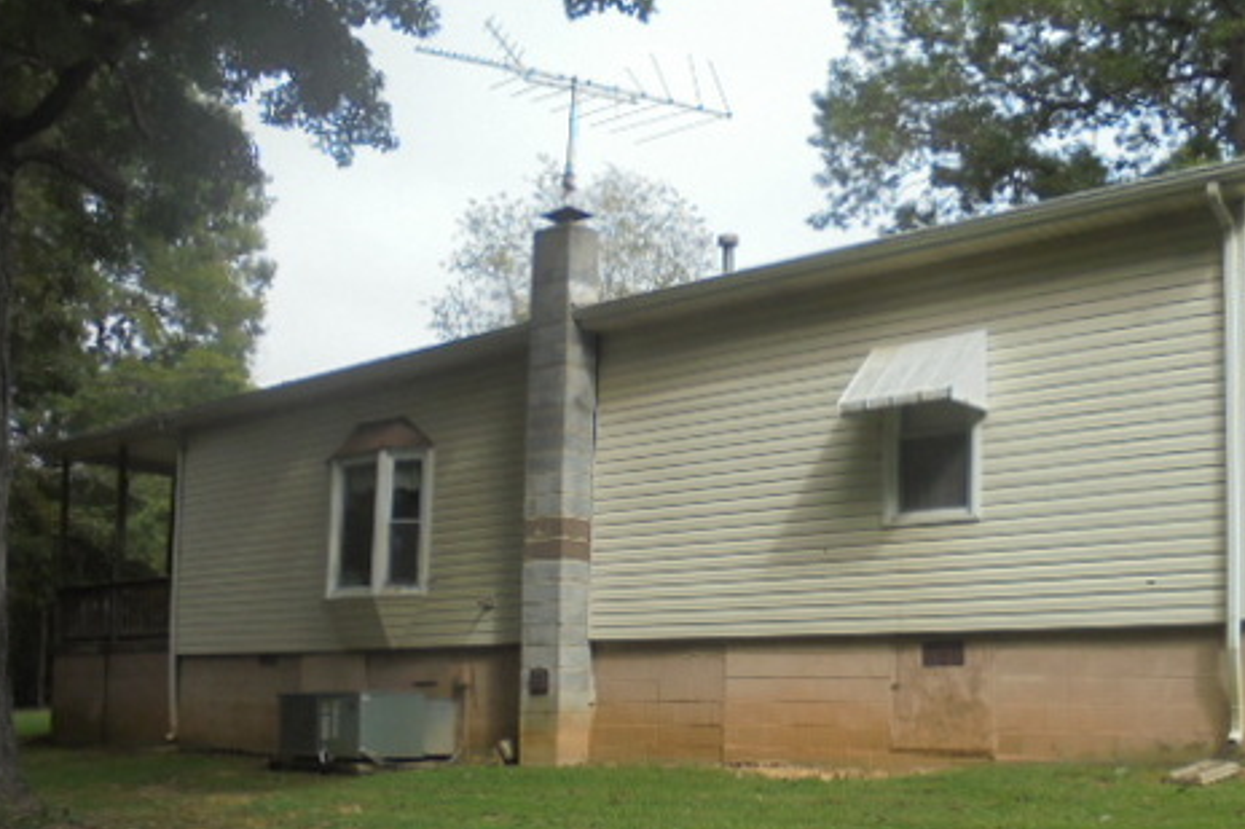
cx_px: 726
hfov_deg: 47.2
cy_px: 581
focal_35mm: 41
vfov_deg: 32.2
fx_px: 1417
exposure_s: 1/500
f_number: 3.7
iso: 100
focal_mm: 5.3
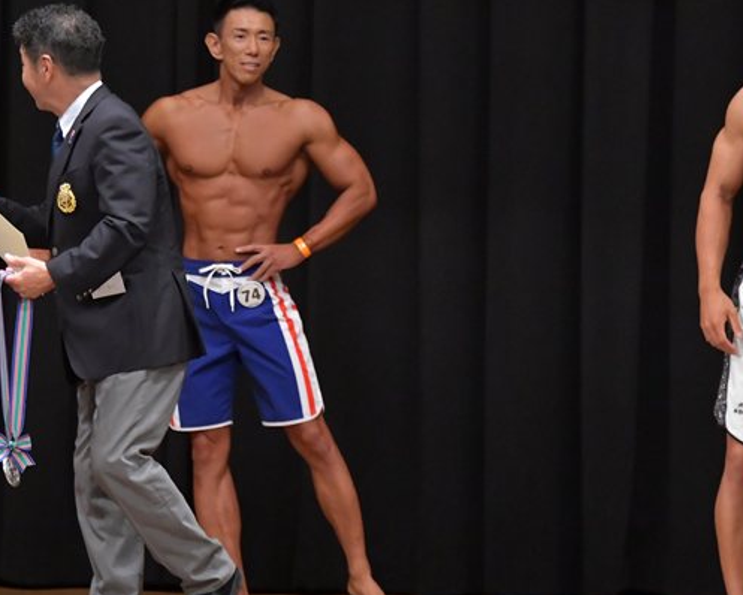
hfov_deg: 5.5
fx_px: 7721
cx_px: 247
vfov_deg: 4.4
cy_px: 284
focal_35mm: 351
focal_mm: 160
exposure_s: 1/400
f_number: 5.6
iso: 6400
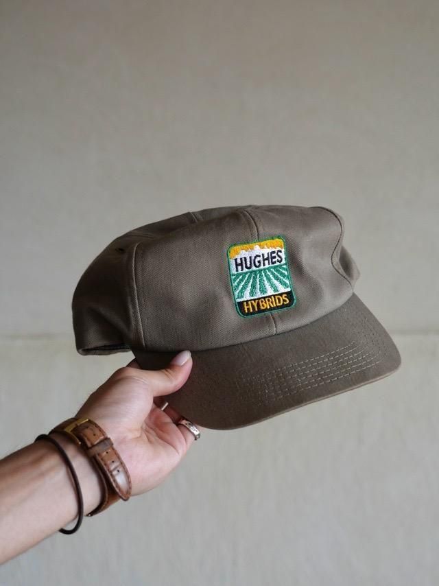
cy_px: 293
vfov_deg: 30.3
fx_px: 1083
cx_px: 220
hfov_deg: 22.9
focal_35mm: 64
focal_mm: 32
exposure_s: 1/80
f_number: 3.8
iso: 500
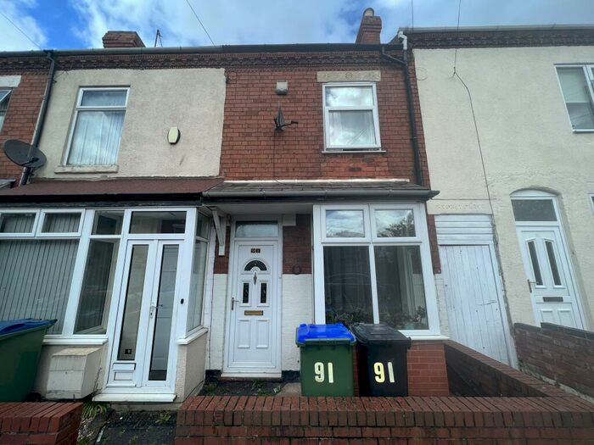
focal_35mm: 13
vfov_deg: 89.9
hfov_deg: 106.2
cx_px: 297
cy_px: 222
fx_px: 223
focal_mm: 1.57
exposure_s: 1/911
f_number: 1.8
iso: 32
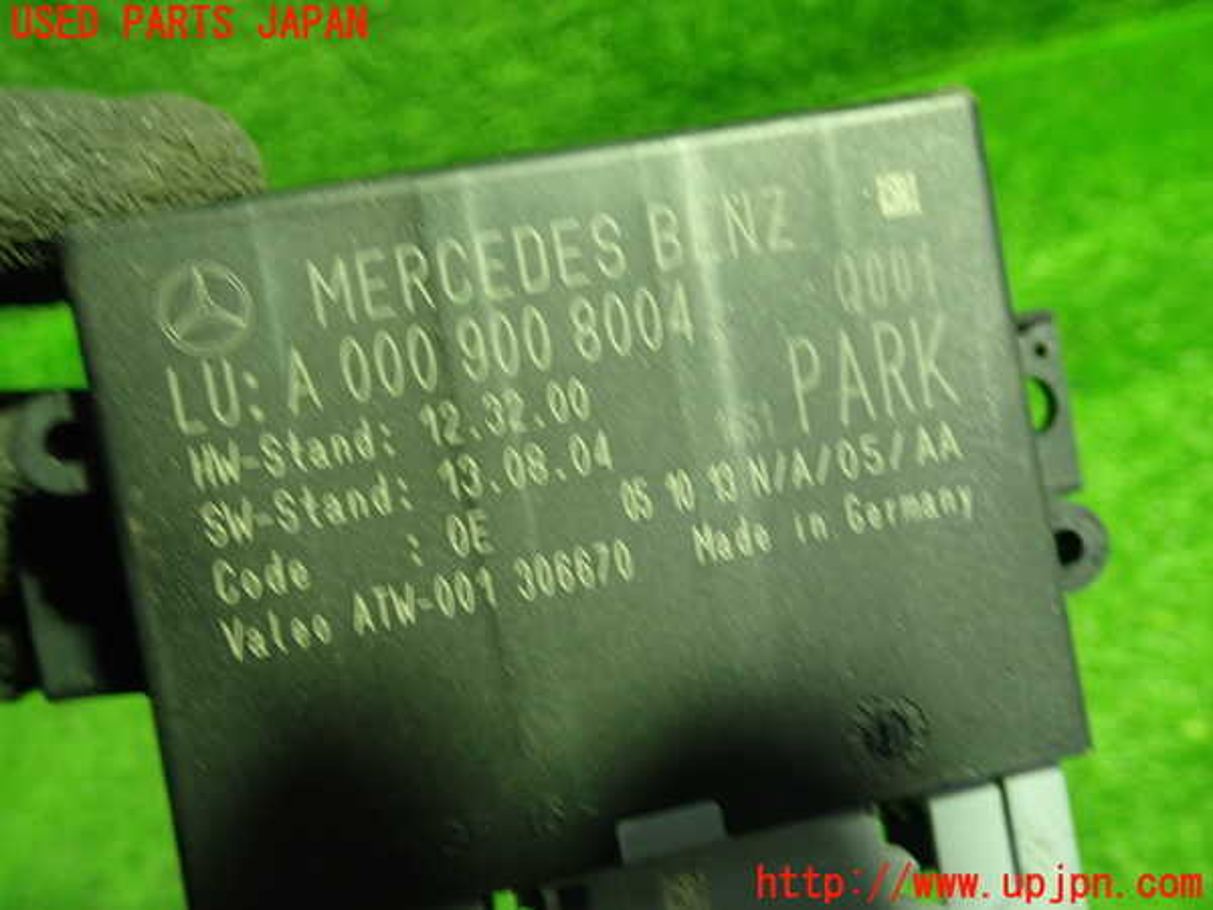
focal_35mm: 30
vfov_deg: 46.8
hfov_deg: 60.0
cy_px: 455
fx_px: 1051
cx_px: 606
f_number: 2.3
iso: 500
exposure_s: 1/30
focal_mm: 5.4
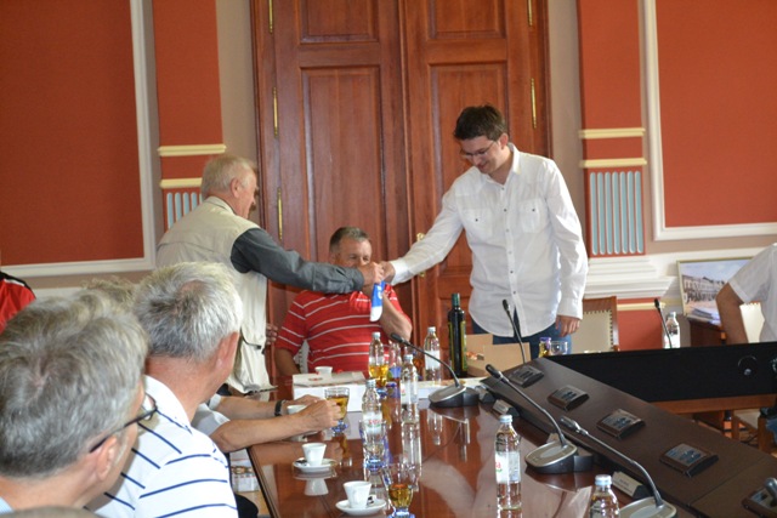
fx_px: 1489
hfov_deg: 29.2
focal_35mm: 69
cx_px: 388
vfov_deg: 19.7
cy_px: 259
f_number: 5.3
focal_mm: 46
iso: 2500
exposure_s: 1/60
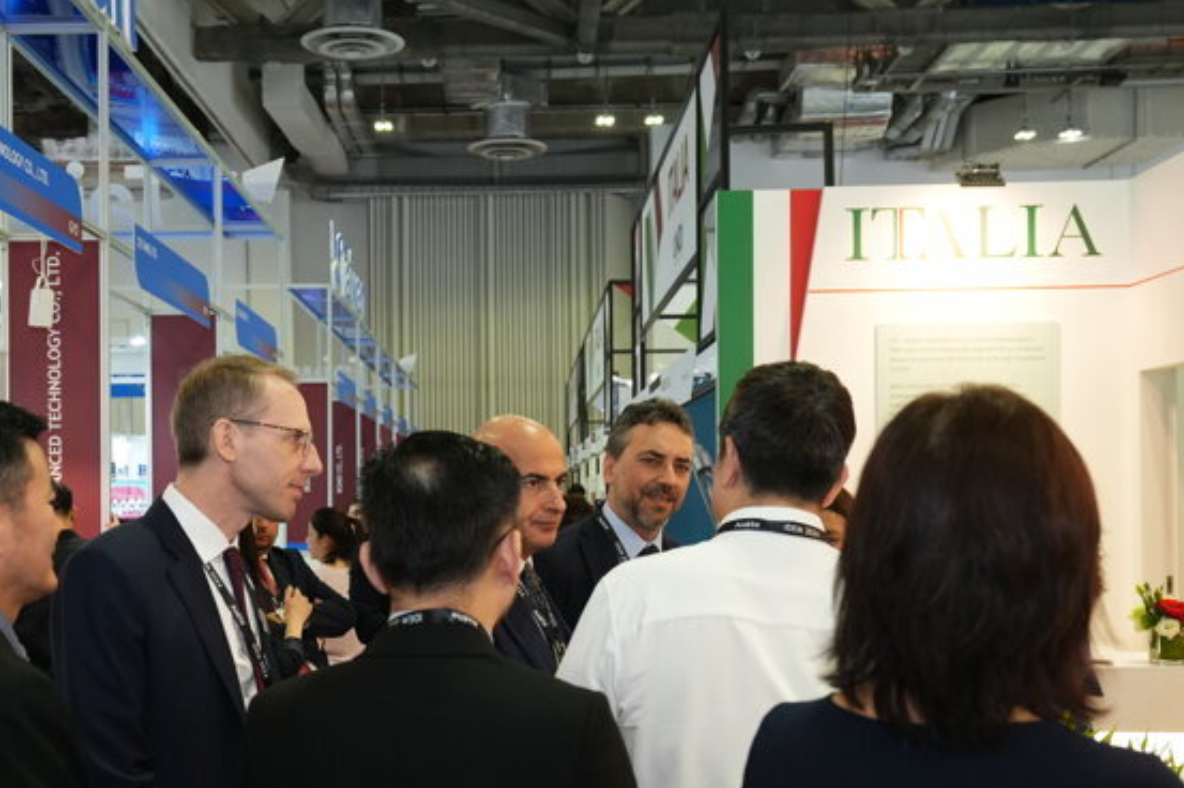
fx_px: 1545
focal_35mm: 47
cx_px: 447
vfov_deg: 28.5
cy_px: 496
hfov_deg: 41.6
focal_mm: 30
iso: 2000
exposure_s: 1/160
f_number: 4
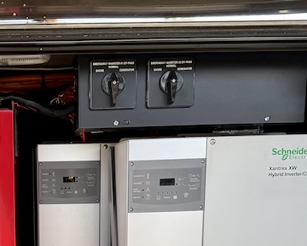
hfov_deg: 28.2
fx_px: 591
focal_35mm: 65
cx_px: 41
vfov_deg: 21.9
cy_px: 290
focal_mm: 6.76
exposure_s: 1/547
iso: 80
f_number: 1.78
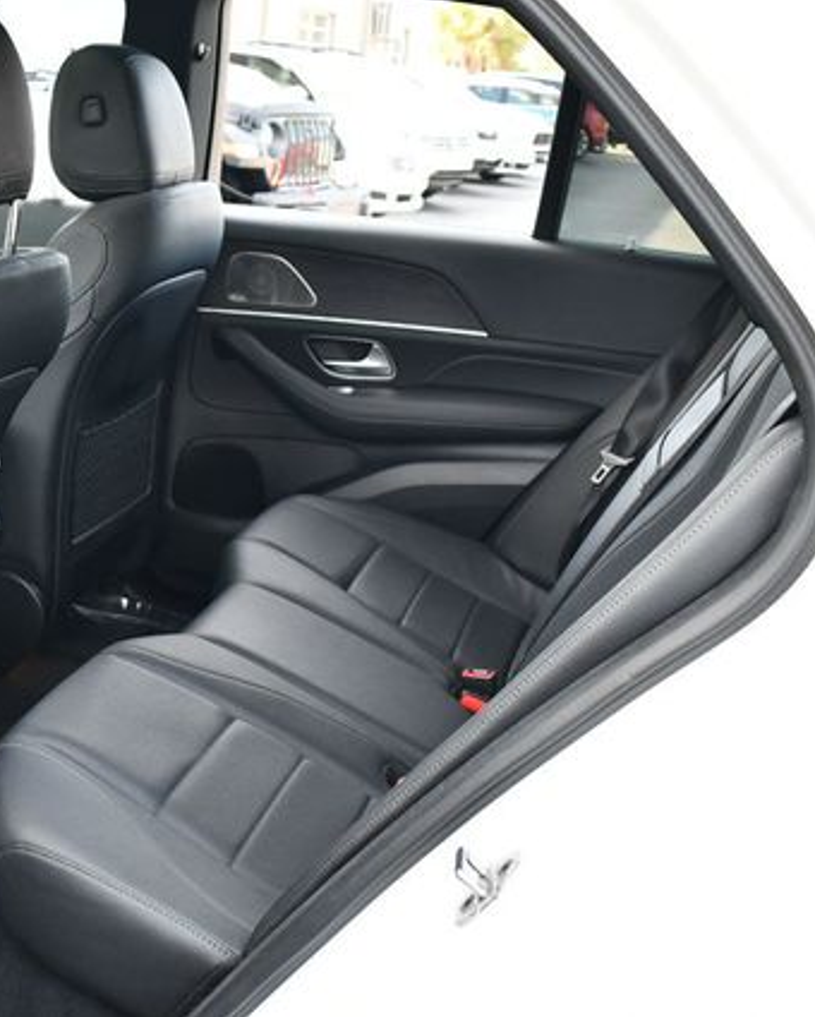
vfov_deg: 36.6
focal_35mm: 51
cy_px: 508
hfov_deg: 28.7
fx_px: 1535
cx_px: 98
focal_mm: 18
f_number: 3.5
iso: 720
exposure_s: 1/250
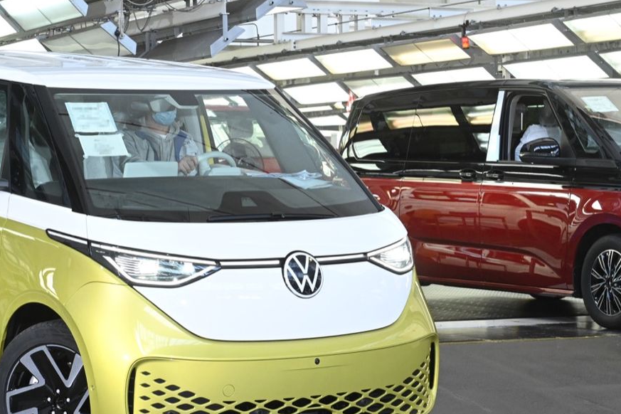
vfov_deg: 12.5
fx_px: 1897
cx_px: 189
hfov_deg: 18.5
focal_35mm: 110
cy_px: 203
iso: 1600
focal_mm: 50
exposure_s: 1/200
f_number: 5.6
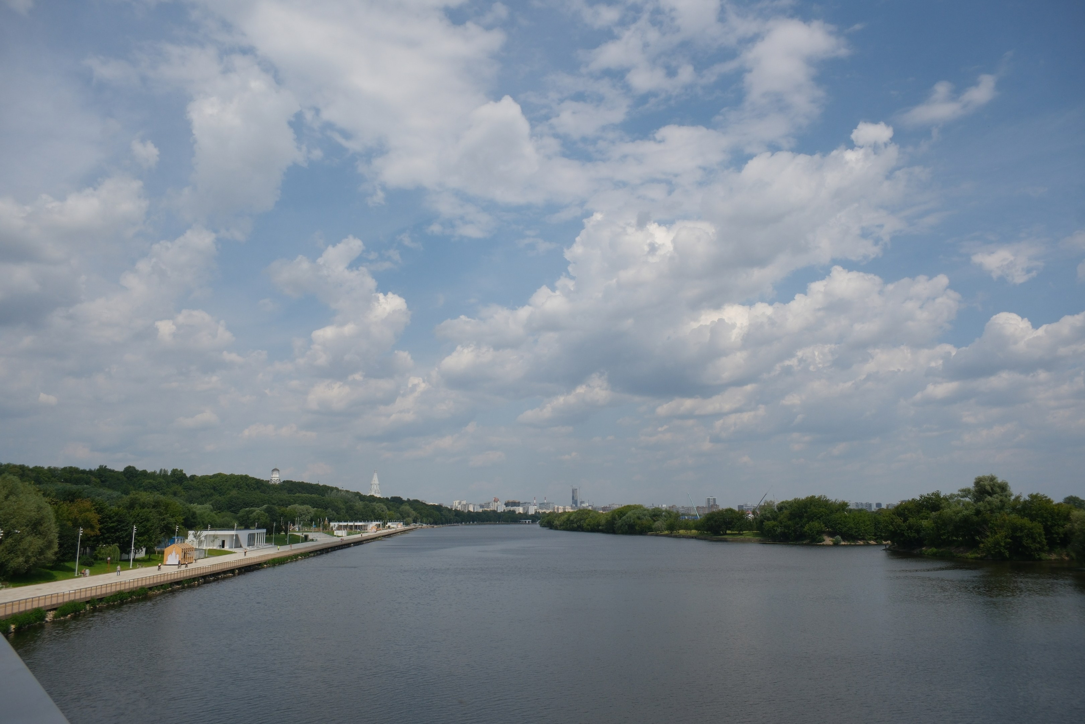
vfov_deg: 47.9
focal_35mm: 27
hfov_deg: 67.4
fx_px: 814
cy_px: 362
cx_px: 542
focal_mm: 18
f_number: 10
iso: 320
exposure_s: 1/850
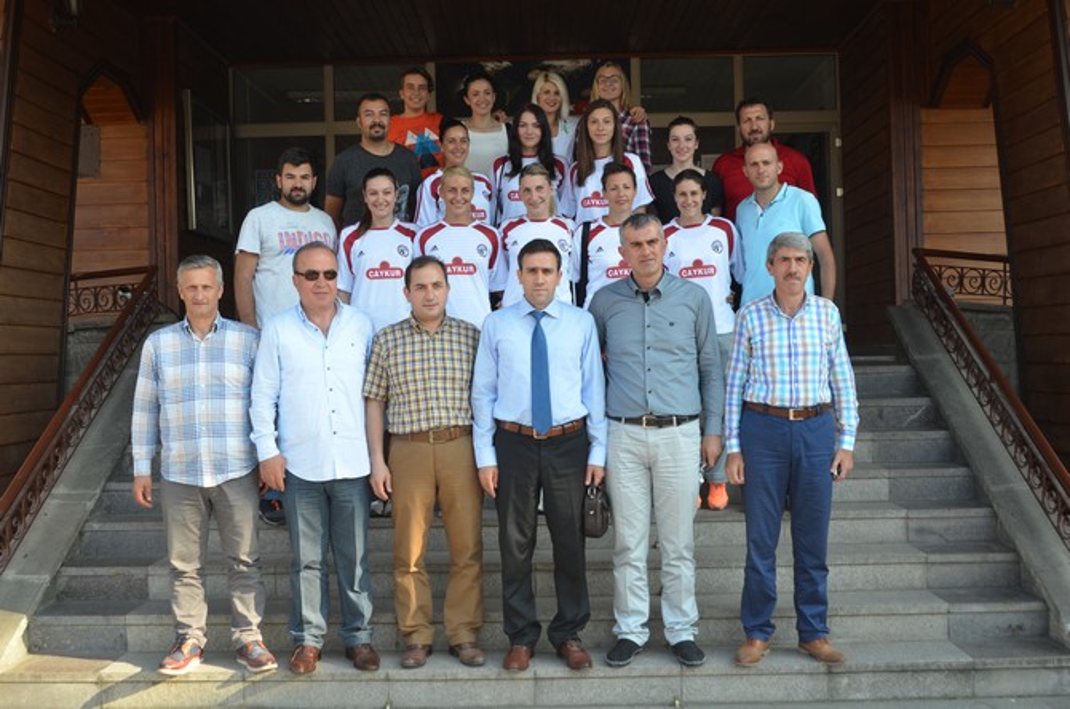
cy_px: 354
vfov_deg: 34.1
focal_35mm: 39
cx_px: 535
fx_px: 1157
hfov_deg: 49.6
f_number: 6.3
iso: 200
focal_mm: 26
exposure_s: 1/160
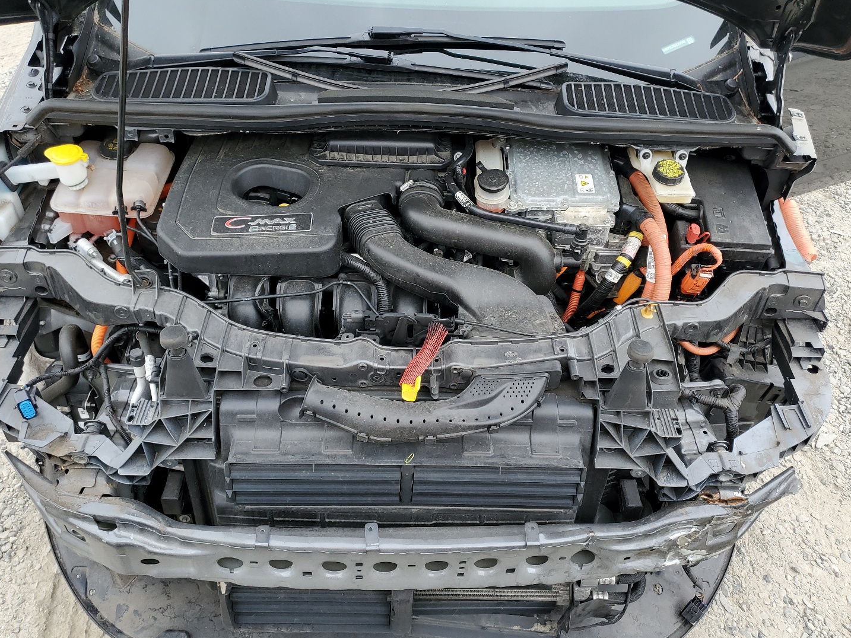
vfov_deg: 48.2
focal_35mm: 29
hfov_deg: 61.6
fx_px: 713
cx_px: 404
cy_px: 286
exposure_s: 1/500
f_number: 1.5
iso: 50
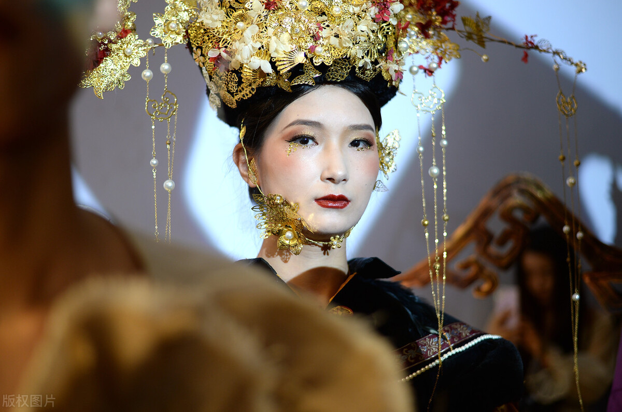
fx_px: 862
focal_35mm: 50
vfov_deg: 26.9
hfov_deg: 39.7
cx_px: 311
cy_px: 206
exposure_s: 1/250
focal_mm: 50
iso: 500
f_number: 1.8
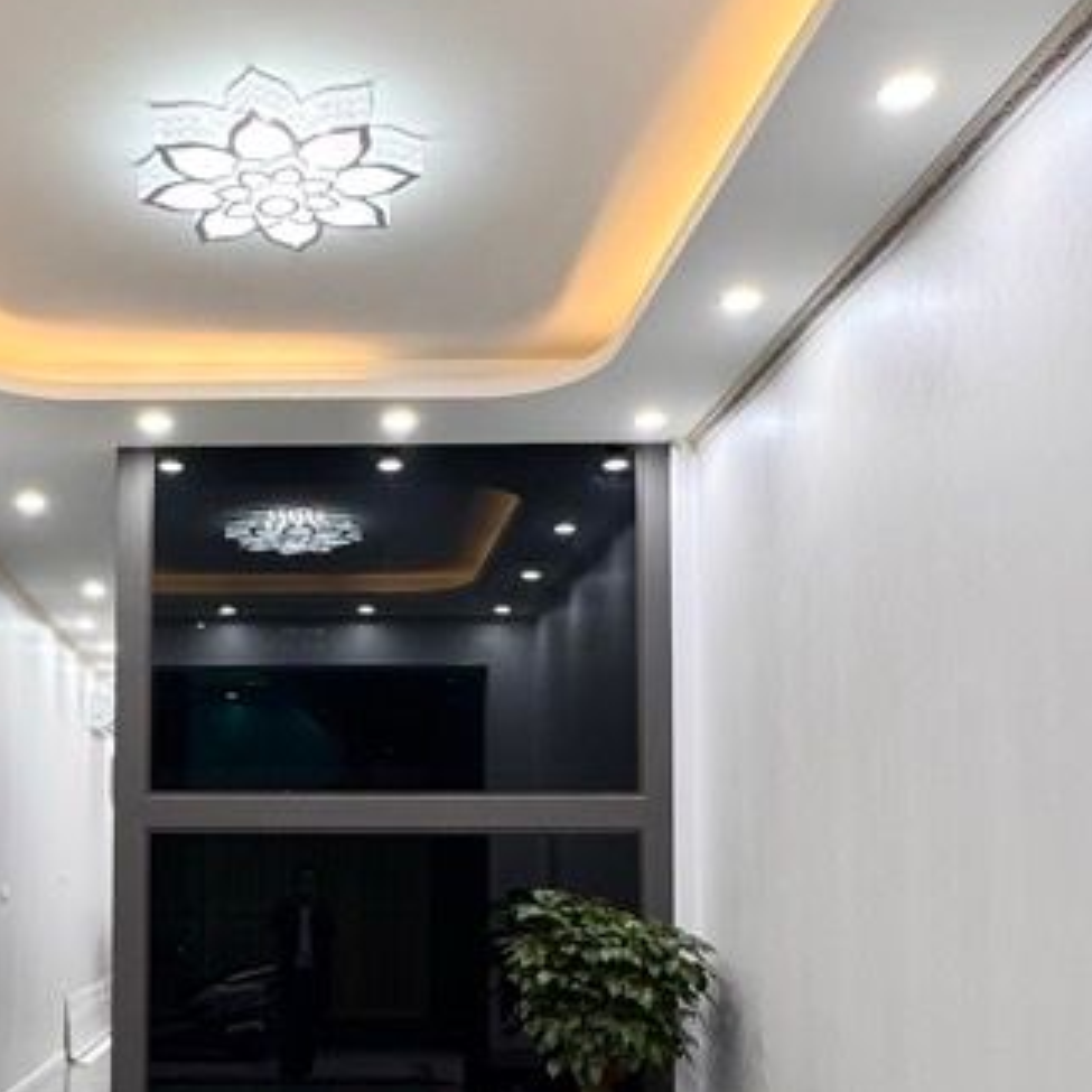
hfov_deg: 41.4
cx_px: 259
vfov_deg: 41.6
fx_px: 1392
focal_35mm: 39
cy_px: 816
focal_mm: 2.22
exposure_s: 1/100
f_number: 2.2
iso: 160
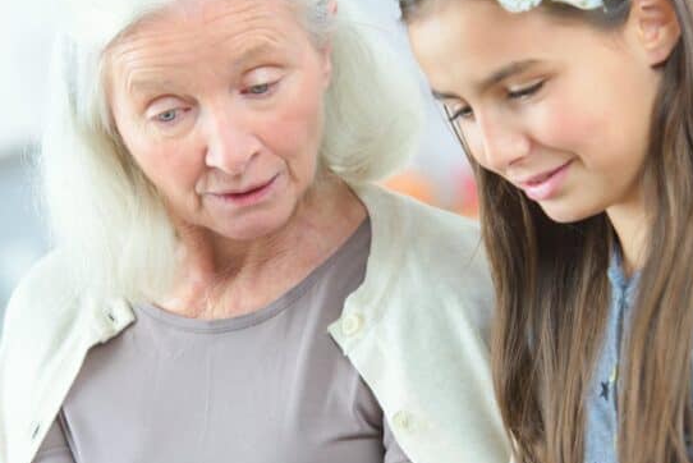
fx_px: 4911
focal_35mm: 255
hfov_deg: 8.1
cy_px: 244
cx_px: 317
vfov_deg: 5.4
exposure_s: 1/125
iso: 100
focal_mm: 135
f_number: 4
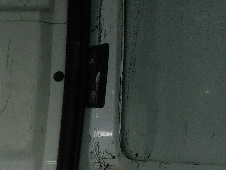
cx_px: -390
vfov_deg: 8.7
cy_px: 424
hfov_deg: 10.3
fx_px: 999
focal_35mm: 153
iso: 100
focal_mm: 2.96
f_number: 2
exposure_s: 1/164
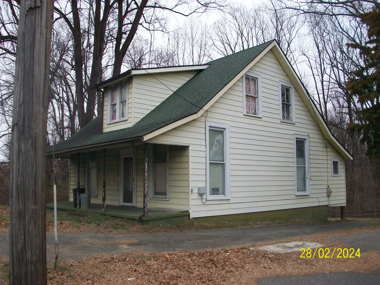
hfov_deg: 54.0
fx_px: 373
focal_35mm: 34
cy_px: 142
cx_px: 190
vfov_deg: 41.8
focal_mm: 5.7
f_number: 2.8
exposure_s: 1/200
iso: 80
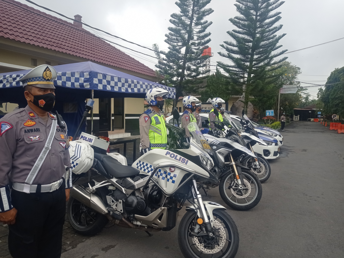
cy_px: 129
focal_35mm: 28
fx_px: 278
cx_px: 172
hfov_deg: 63.5
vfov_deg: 49.7
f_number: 1.79
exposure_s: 1/931
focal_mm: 4.74
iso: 105
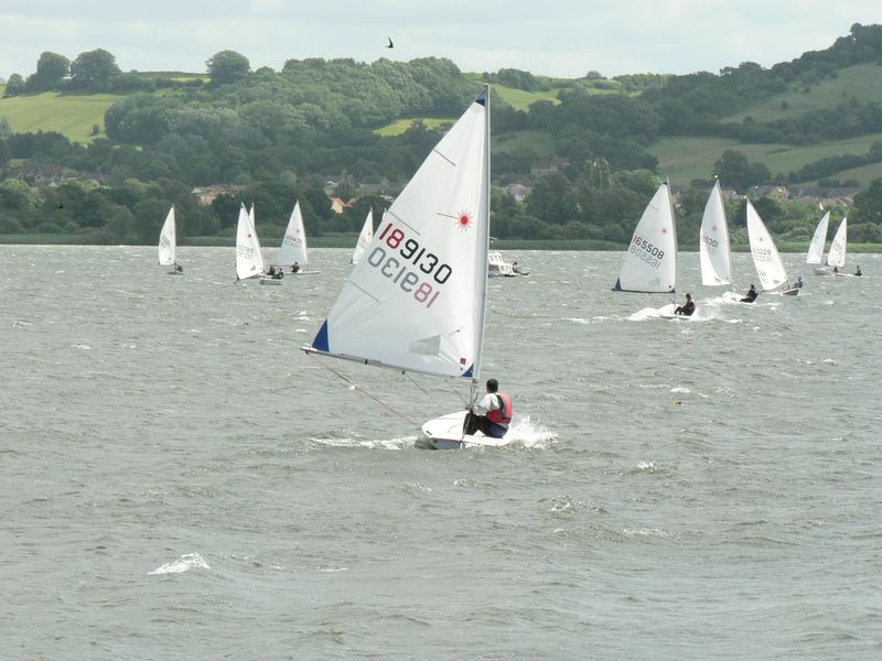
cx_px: 441
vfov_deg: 6.8
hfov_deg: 9.0
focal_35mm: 219
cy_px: 330
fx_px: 5580
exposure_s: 1/250
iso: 100
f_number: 7.1
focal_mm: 36.5
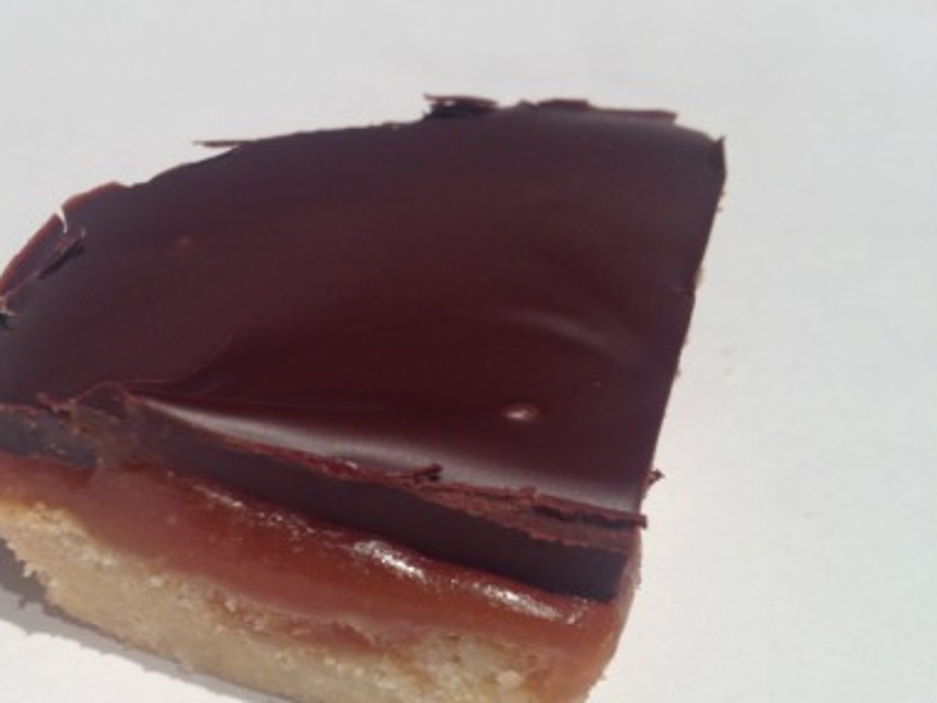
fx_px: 1245
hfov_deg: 40.8
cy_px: 416
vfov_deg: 31.4
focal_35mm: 46
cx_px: 328
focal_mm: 4.28
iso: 80
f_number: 2.4
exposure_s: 1/24
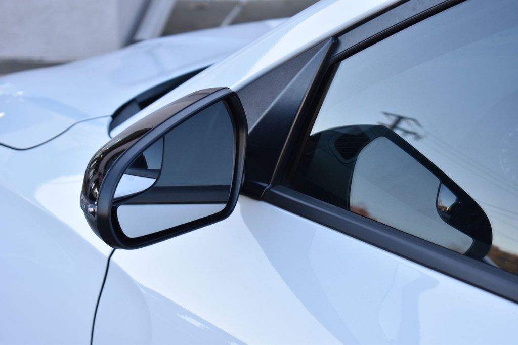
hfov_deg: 24.6
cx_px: 259
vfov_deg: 16.5
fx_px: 1187
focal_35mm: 82
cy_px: 172
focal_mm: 55
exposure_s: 1/125
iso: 280
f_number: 5.6
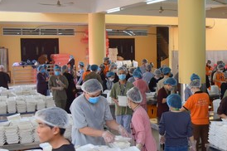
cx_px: 190
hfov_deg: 33.8
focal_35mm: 57
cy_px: 78
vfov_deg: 23.7
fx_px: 359
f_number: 5
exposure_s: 1/80
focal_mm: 24
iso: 640
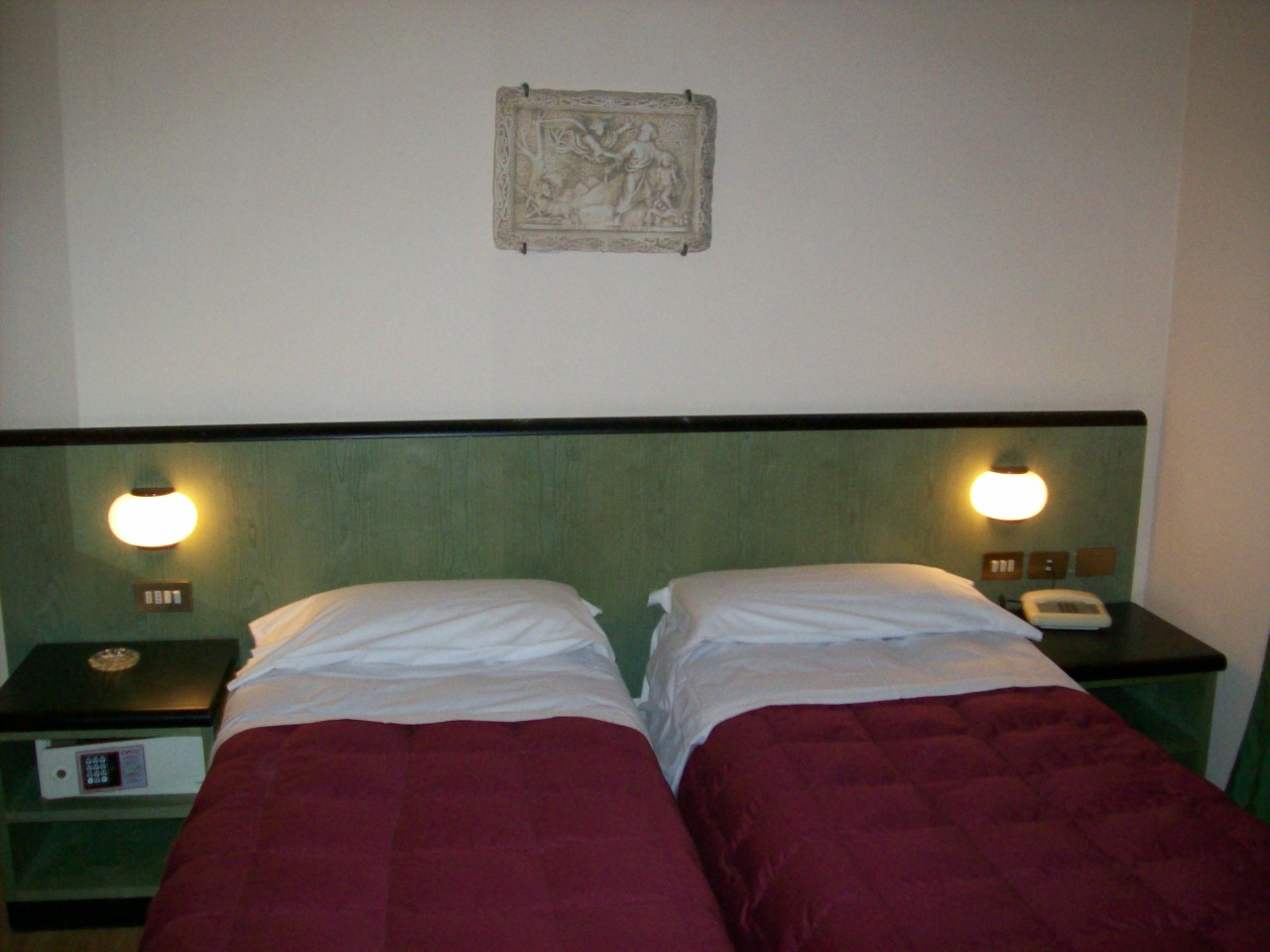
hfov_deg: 51.4
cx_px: 635
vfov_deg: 39.7
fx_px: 1321
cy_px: 476
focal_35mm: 36
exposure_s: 1/64
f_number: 2.7
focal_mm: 6
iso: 200
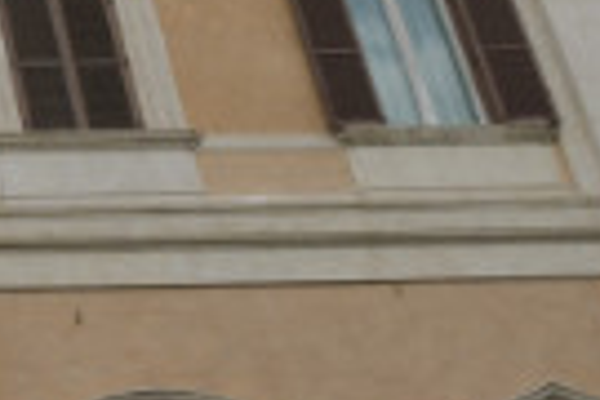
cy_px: 16
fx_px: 2366
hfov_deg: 12.2
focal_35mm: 142
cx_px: -731
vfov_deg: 9.6
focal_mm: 16
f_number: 16
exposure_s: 1/200
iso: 250
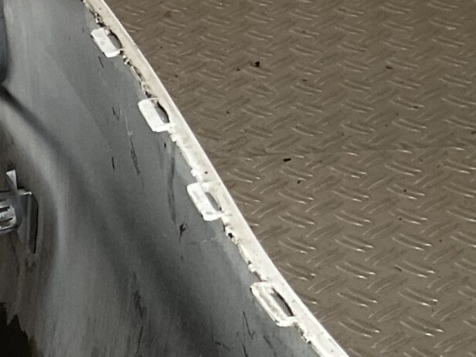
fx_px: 1650
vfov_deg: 12.1
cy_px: 422
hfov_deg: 14.5
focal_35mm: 120
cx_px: -380
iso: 40
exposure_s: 1/50
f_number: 1.8
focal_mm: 3
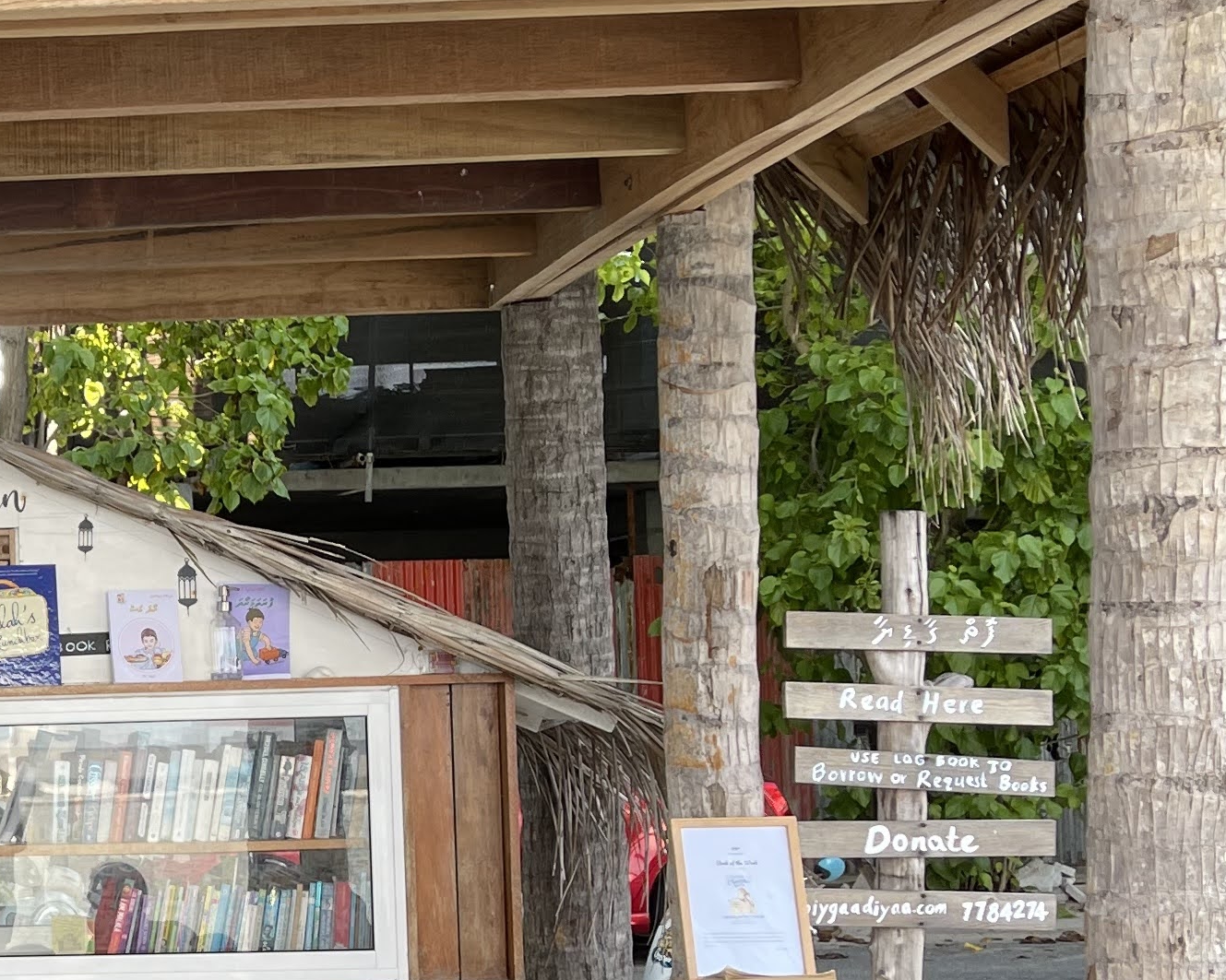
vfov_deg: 19.9
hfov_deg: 22.3
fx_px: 2794
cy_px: 609
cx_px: -350
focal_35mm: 77
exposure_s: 1/216
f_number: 1.6
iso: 32
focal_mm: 5.1
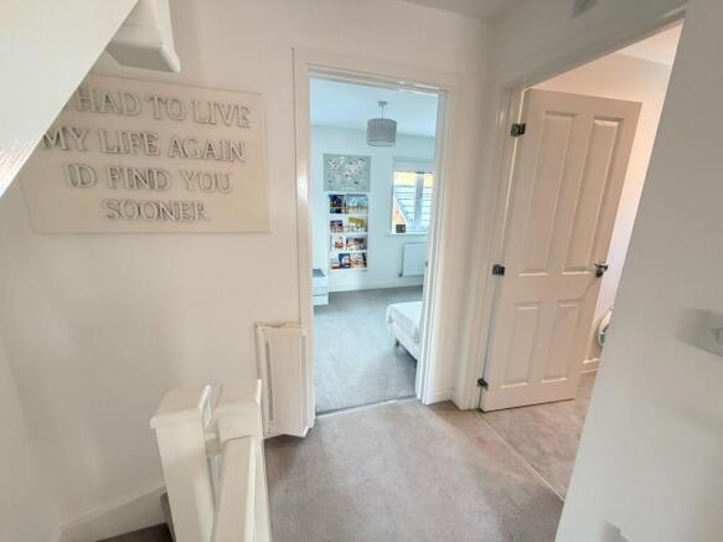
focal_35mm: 14
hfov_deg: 102.1
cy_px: 271
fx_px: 292
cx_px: 362
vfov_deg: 85.7
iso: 400
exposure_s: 1/50
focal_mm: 2.22
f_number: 2.2
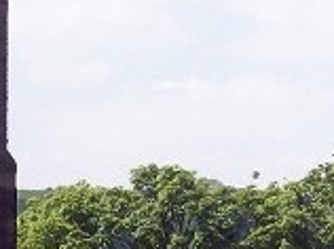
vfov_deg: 5.2
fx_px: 2736
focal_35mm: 284
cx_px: 287
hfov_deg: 7.0
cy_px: 281
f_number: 3.4
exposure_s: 1/611
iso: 80
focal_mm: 9.4
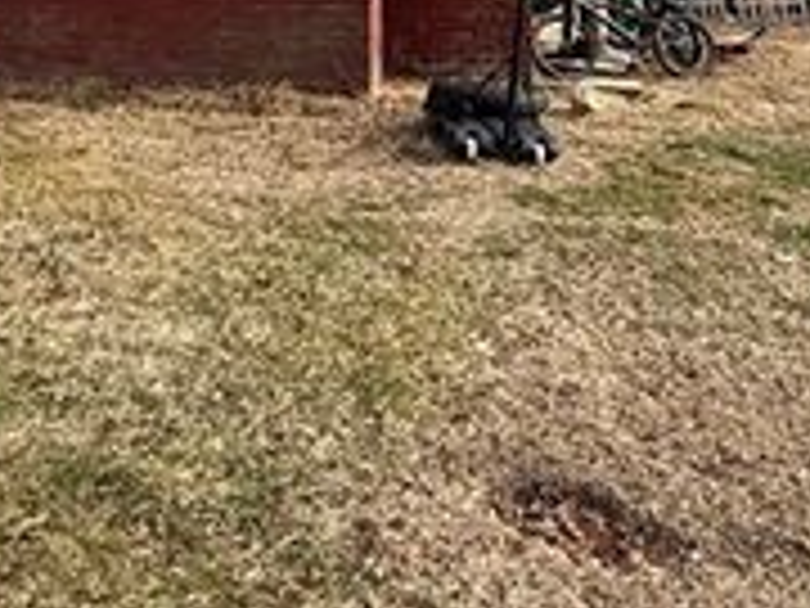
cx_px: 338
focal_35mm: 52
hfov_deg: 36.7
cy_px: -331
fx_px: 1217
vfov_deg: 22.4
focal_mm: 2.22
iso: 64
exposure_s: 1/709
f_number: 2.2
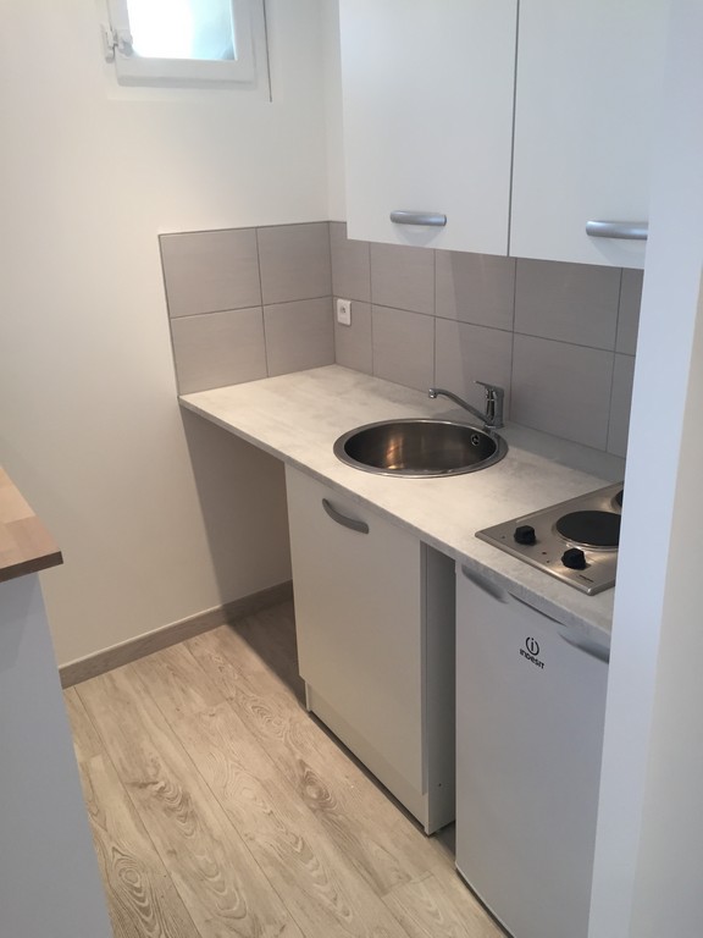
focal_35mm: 29
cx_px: 352
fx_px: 785
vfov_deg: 61.7
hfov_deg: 48.2
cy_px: 469
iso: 40
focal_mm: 4.15
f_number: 2.2
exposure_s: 1/33
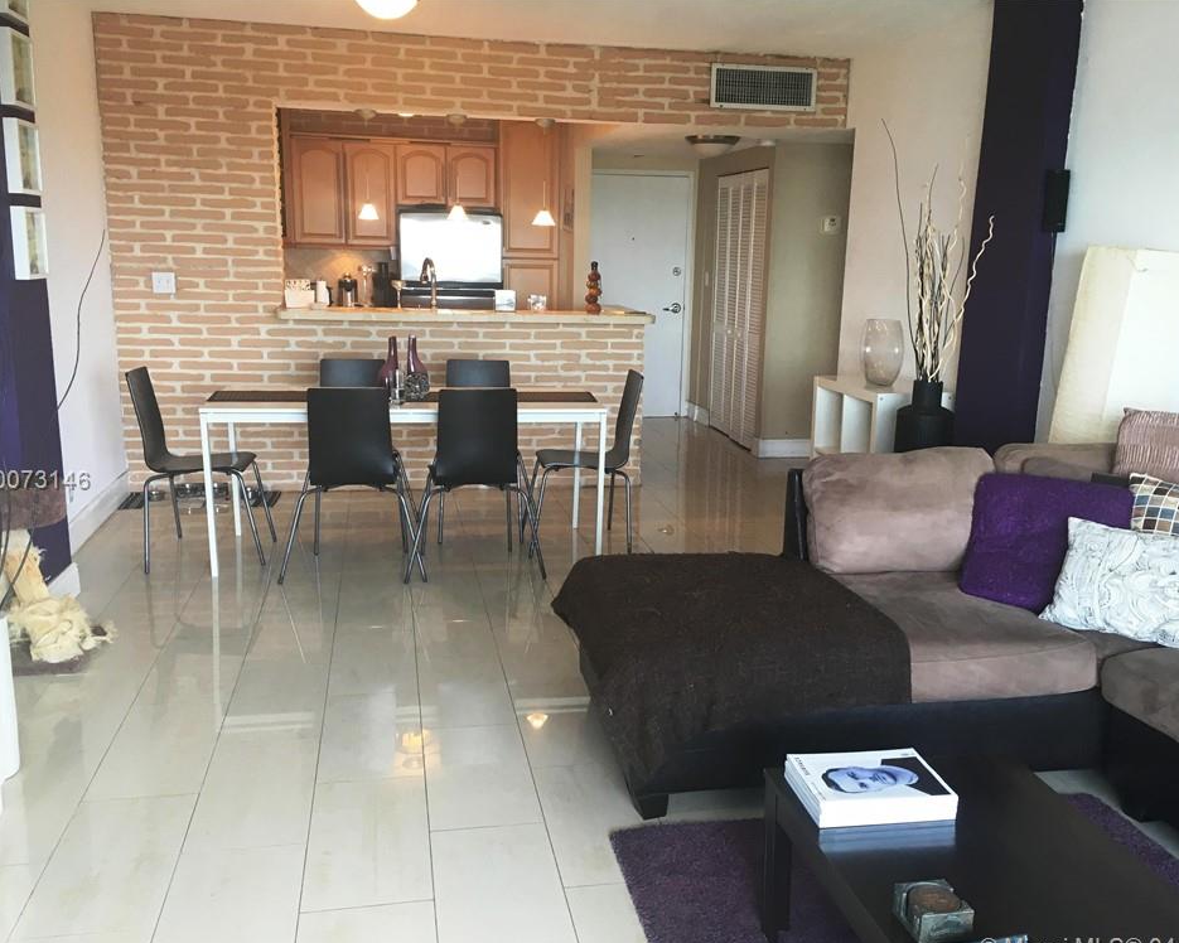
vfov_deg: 47.1
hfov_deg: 57.2
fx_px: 1082
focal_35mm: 31
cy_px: 482
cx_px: 604
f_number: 2.2
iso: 32
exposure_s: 1/30
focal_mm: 4.15
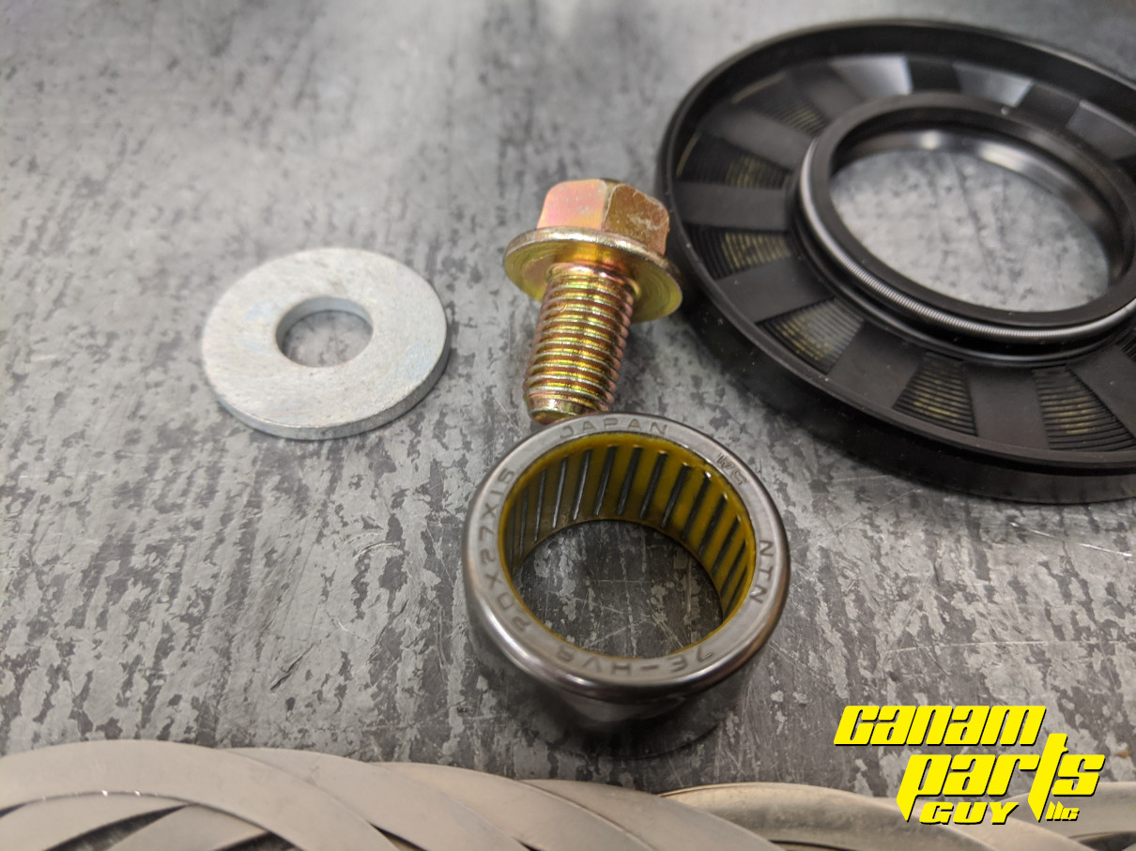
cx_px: 568
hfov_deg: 65.3
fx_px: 886
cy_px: 426
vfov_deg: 51.3
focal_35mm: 27
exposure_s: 1/30
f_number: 1.8
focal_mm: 4.44
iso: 127
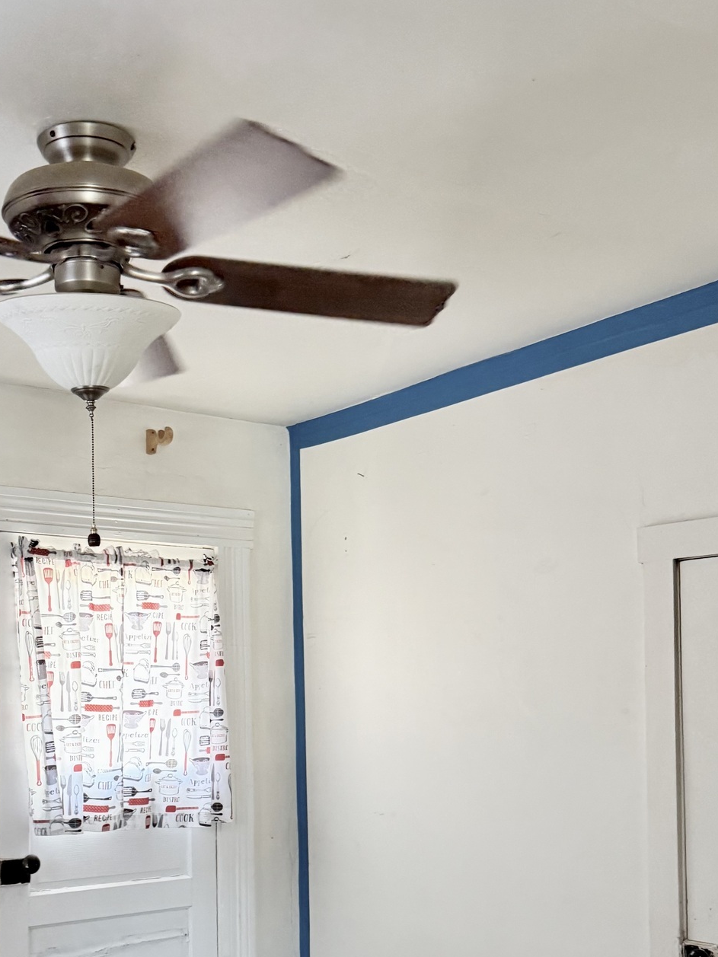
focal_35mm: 44
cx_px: 209
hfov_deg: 32.5
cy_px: 675
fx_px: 1217
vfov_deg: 42.1
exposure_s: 1/60
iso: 400
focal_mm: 6.76
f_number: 1.78
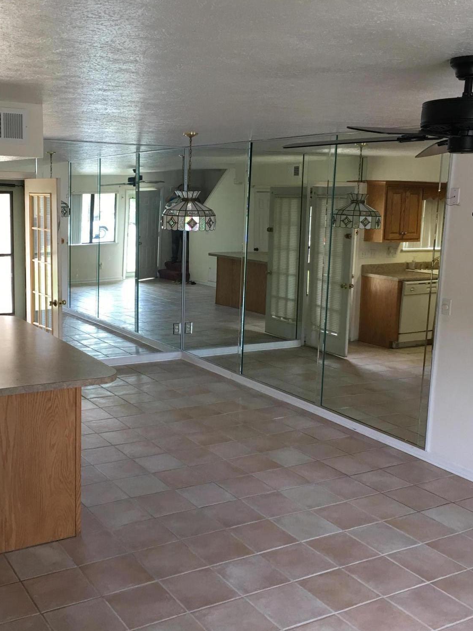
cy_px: 315
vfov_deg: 47.9
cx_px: 165
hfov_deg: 36.5
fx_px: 711
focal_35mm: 39
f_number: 2.2
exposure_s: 1/15
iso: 25
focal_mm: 4.15
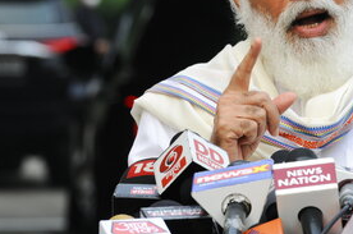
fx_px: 5442
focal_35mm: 556
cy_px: 56
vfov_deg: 2.5
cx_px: 281
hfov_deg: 3.7
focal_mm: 200
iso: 400
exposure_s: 1/320
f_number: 9
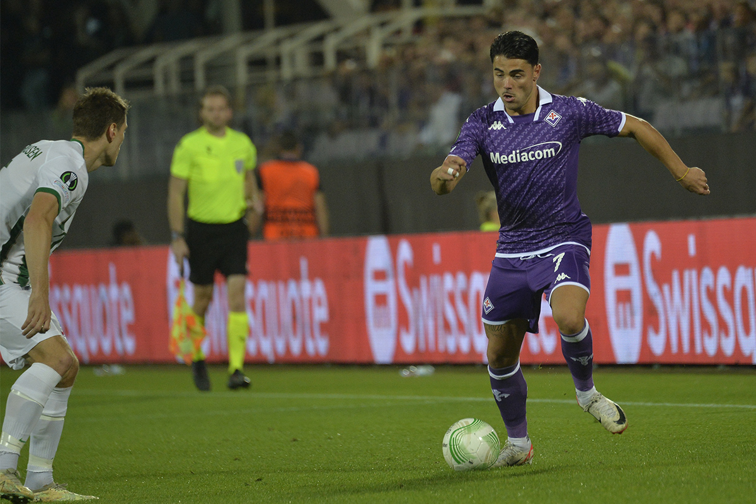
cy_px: 252
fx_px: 8399
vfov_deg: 3.4
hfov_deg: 5.2
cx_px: 378
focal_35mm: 400
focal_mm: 400
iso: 2500
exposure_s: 1/1000
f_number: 5.6
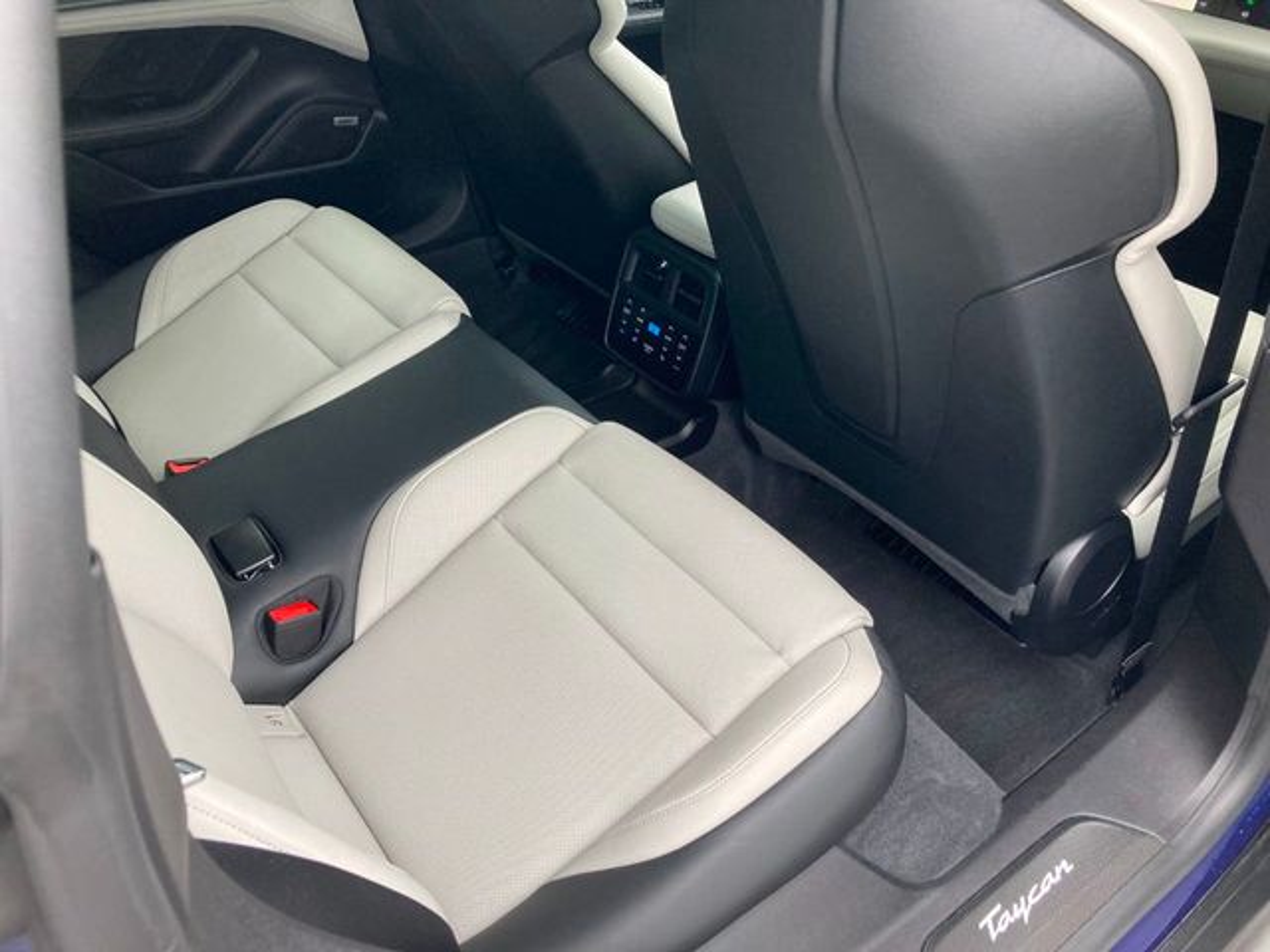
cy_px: 476
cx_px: 635
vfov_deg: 49.7
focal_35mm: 28
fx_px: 1027
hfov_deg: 63.4
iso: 80
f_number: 1.8
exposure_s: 1/121
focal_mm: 3.99
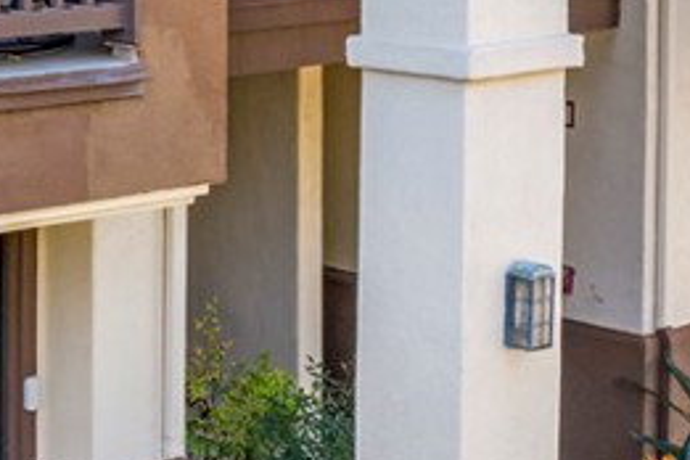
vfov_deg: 12.0
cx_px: -357
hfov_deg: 16.8
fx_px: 2108
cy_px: -188
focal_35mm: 110
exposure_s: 1/30
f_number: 8
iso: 100
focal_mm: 10.26
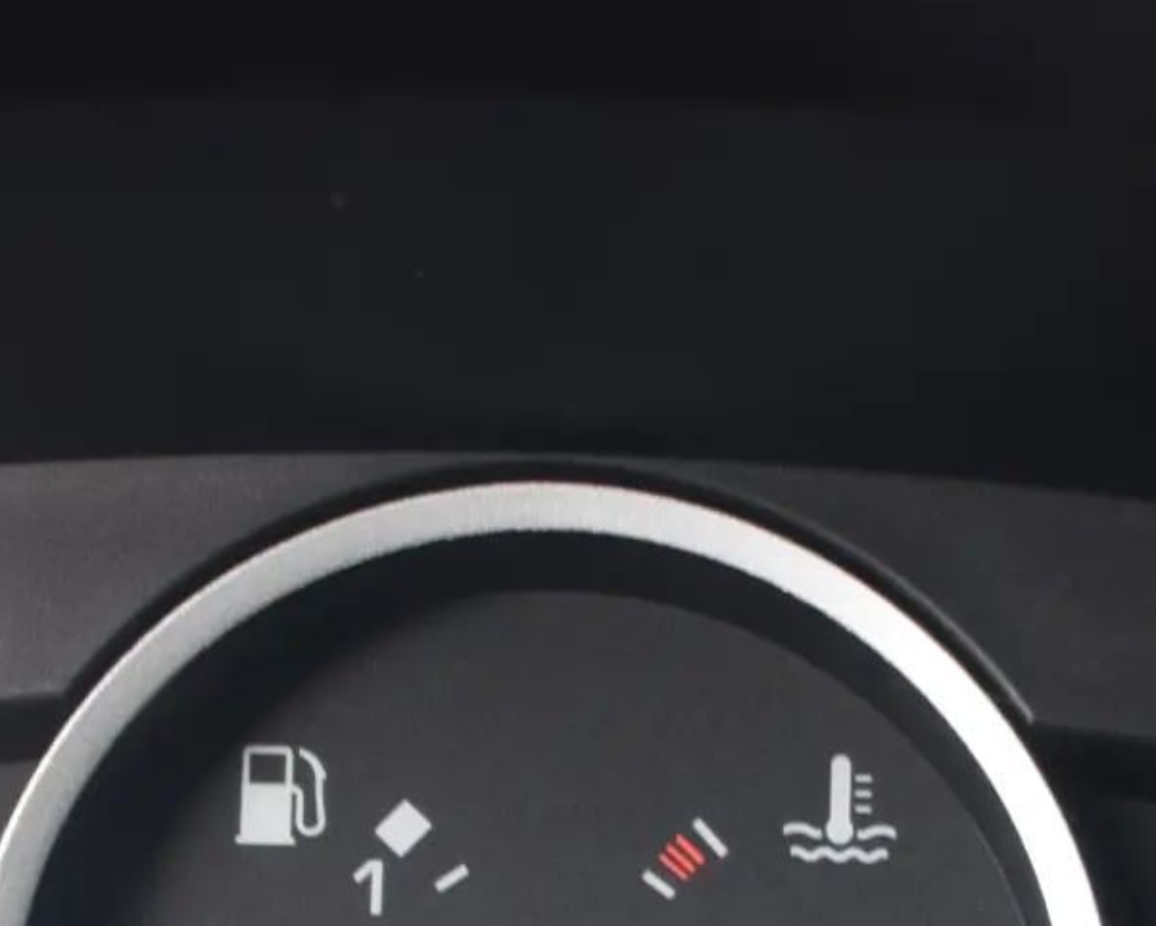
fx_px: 5271
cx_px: 684
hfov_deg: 12.5
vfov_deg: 9.5
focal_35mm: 154
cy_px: 1741
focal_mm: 22
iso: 500
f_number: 4
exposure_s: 1/60
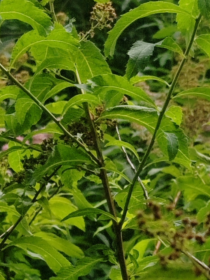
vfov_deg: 9.7
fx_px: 1658
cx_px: 329
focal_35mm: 205
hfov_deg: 7.1
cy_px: 140
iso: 100
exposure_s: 1/340
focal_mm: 6.14
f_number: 1.8
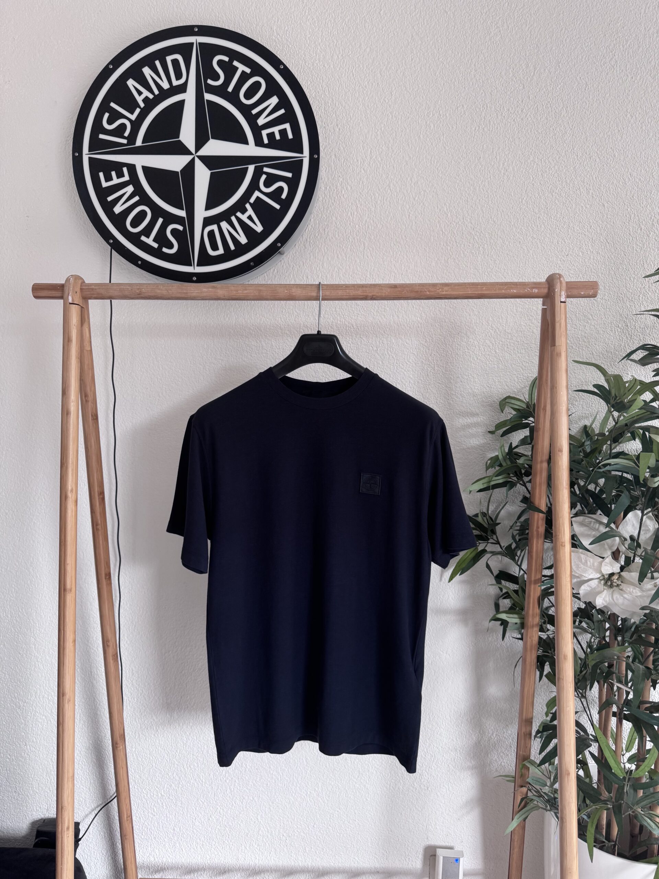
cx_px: 330
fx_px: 609
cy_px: 440
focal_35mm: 24
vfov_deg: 71.6
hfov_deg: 56.8
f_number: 1.78
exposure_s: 1/50
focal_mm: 6.76
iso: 160
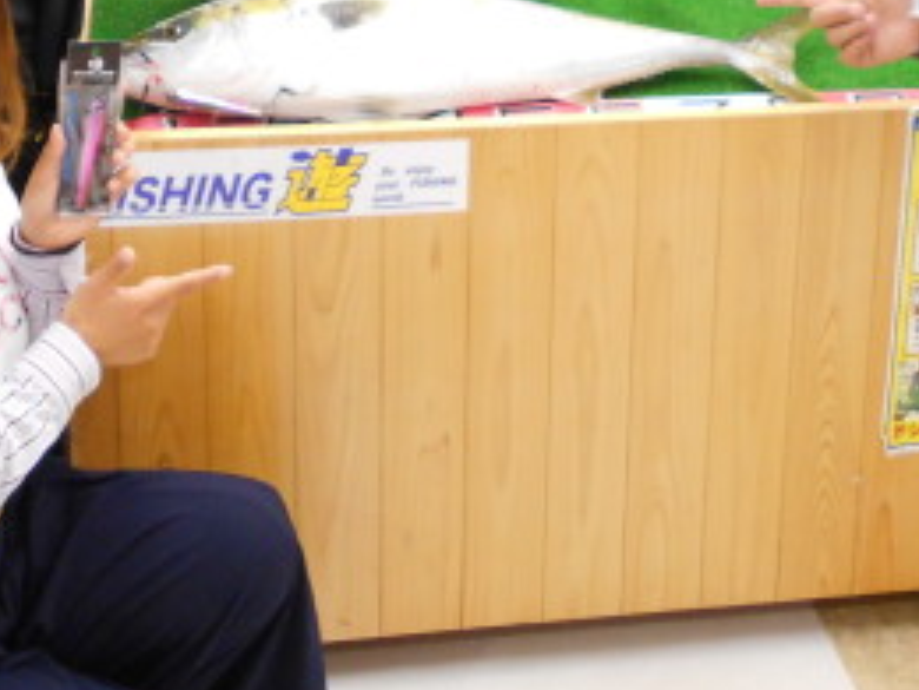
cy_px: -142
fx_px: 1699
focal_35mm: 64
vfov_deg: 21.3
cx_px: 530
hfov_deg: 30.2
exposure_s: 1/30
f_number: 3.2
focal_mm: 4.6
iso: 280
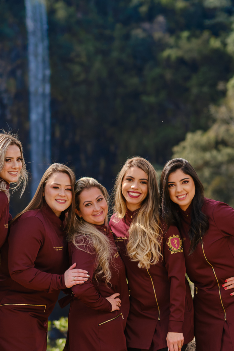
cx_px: 106
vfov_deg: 15.8
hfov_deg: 10.5
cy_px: 210
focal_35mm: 130
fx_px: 1267
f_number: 2
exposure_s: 1/1000
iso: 160
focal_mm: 50
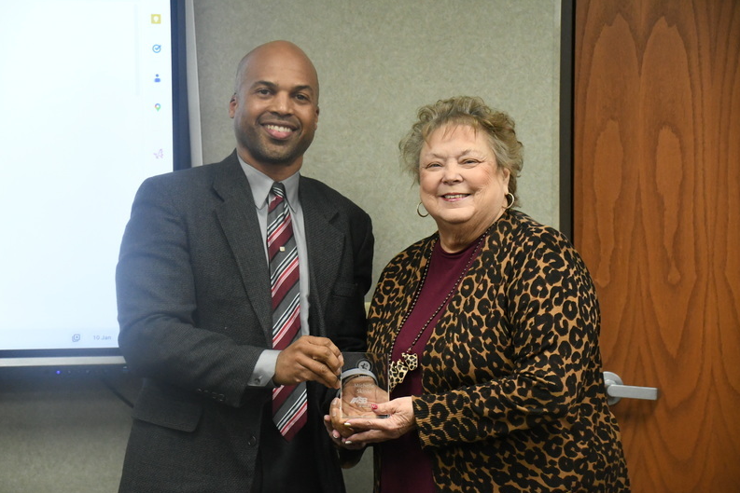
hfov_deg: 18.1
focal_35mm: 113
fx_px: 2323
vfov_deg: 12.1
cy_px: 246
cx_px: 370
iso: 6400
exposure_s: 1/400
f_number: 5
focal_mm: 75
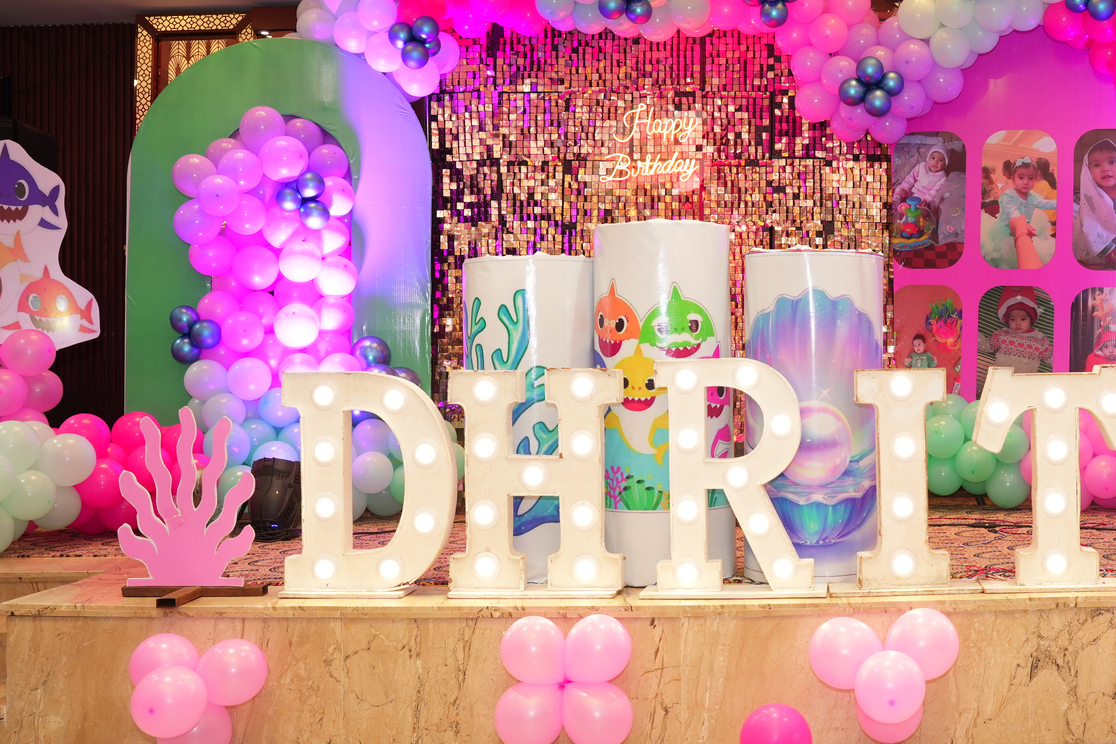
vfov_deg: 33.3
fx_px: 1240
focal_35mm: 40
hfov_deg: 46.8
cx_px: 827
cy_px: 311
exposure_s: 1/200
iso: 640
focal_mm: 24
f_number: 4.5
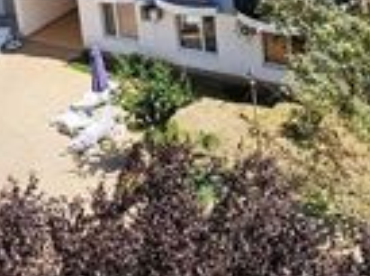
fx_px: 714
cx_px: 242
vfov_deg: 20.1
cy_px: -78
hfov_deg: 28.9
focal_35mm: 67
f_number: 2.2
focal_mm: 1.7
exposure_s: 1/1804
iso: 32
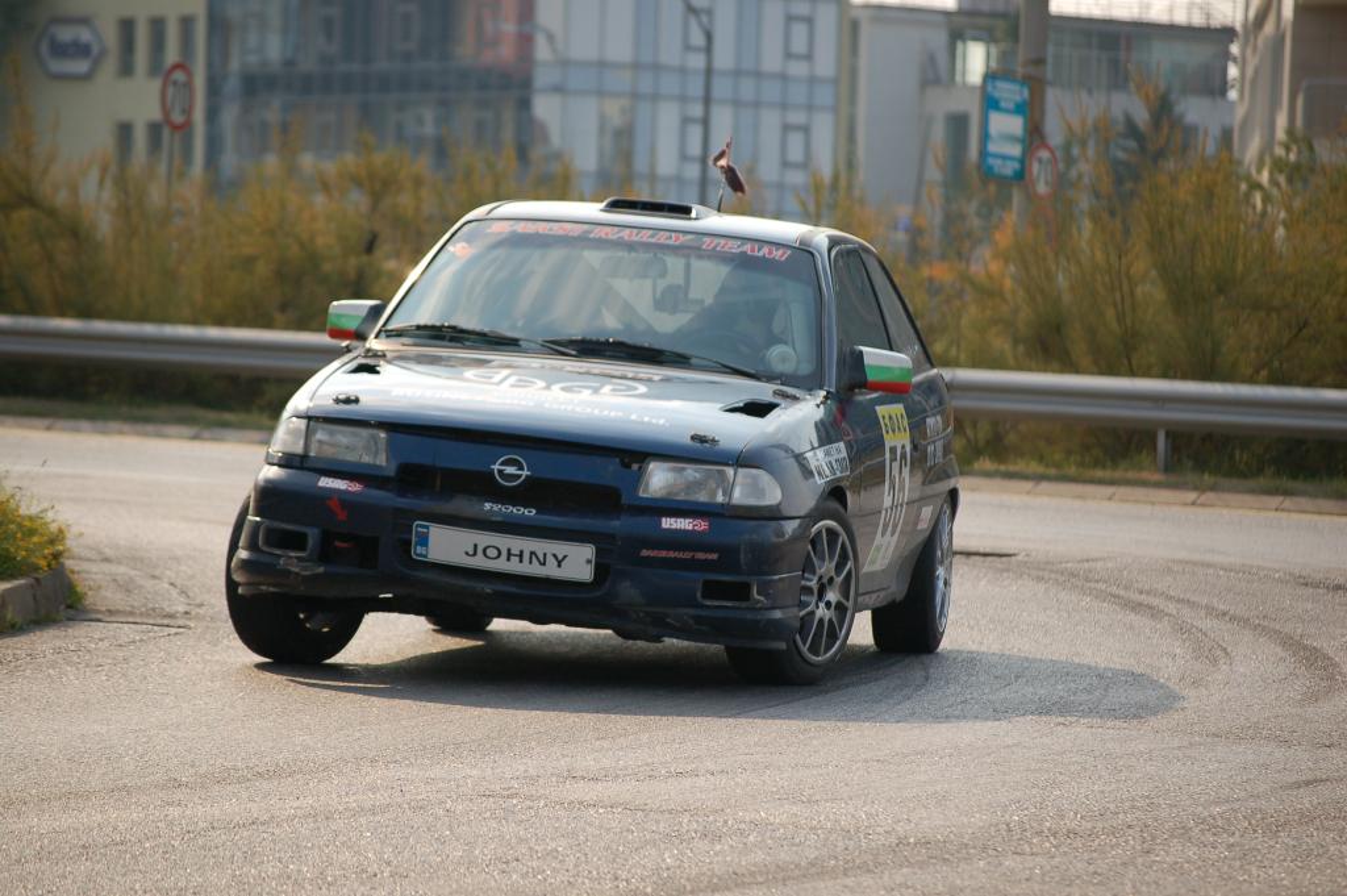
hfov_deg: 11.4
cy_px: 448
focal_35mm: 180
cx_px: 674
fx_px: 6729
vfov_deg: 7.6
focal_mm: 120
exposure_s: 1/1000
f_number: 4.8
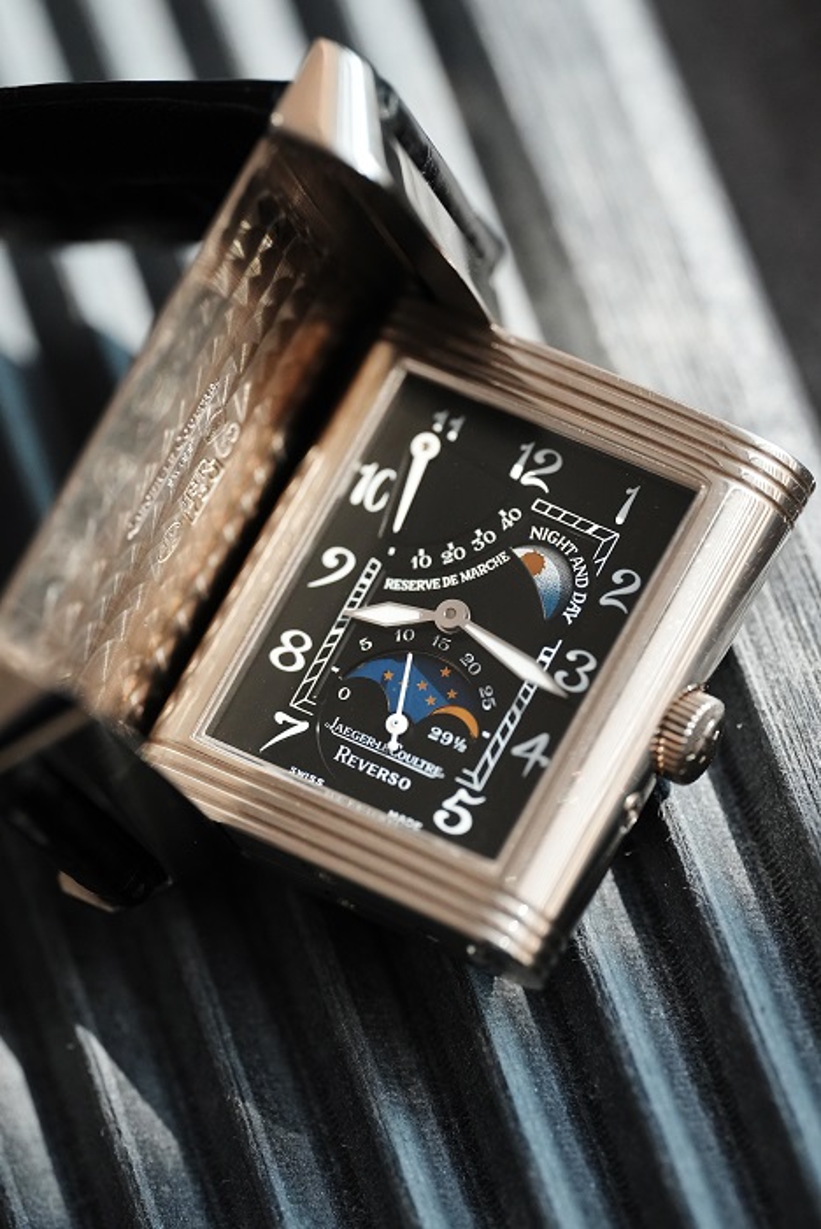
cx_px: 410
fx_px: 3588
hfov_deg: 13.1
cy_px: 614
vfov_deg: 19.4
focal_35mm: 105
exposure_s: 1/250
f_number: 4
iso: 4000
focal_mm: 105
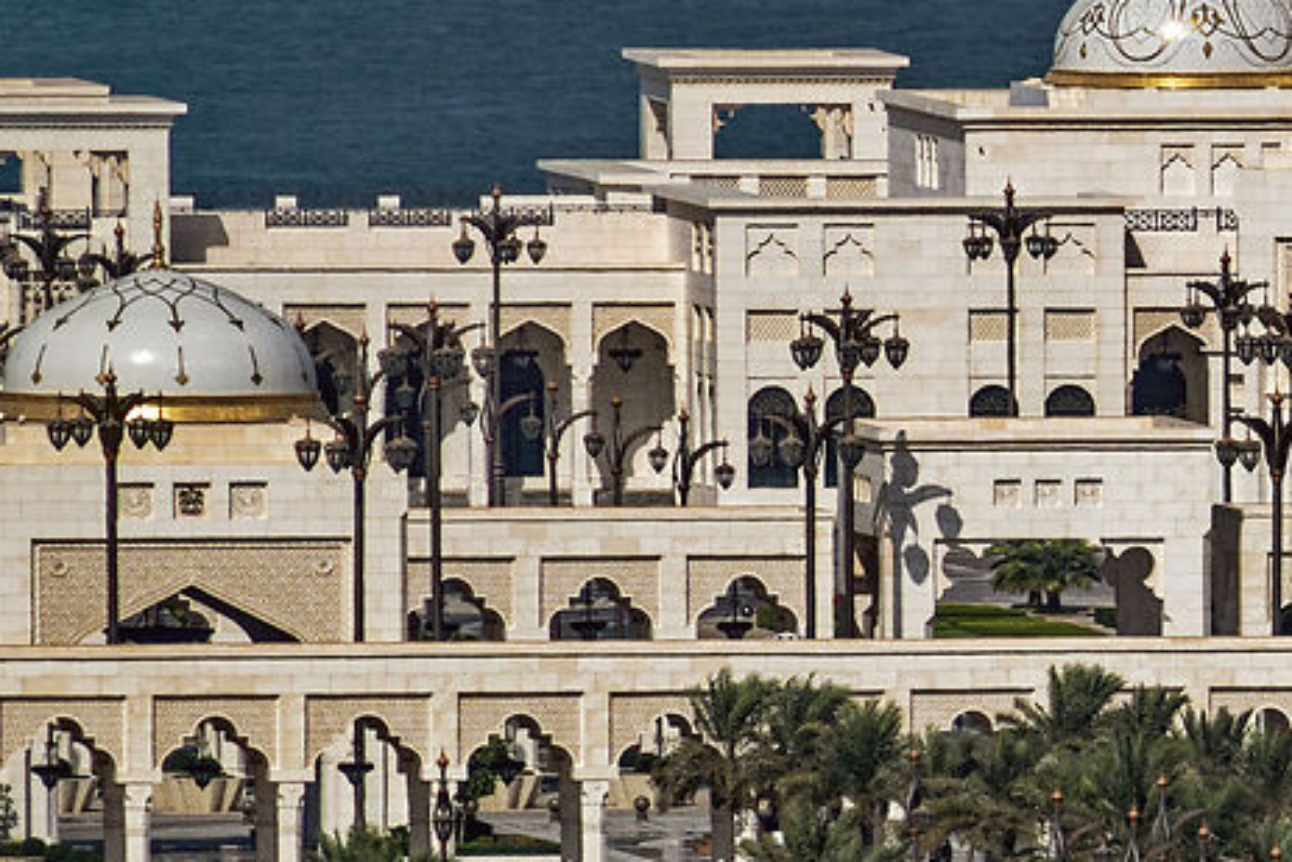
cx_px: 2774
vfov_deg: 0.4
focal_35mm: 3108
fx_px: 111571
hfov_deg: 0.7
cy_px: 741
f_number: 6.3
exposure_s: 1/350
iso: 50
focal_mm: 600
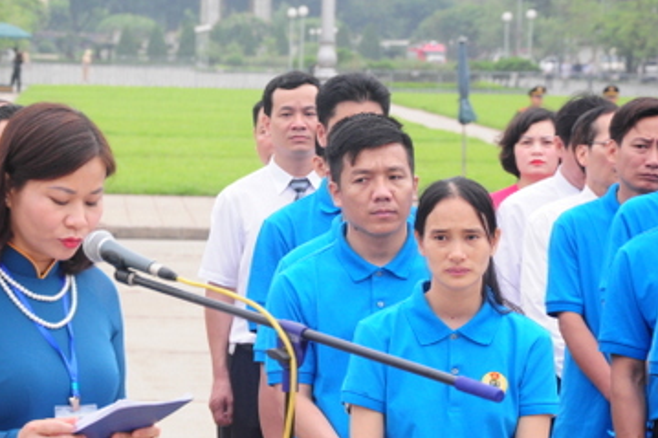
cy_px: 192
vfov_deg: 7.1
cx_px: 209
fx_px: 3508
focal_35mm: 192
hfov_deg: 10.7
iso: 800
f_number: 8
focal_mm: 92
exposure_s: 1/160
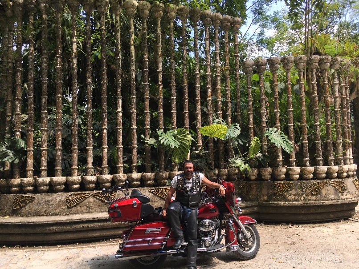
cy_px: 134
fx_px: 301
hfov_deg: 61.6
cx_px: 180
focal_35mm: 29
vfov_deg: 48.3
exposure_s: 1/605
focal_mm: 4.15
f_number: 2.2
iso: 25
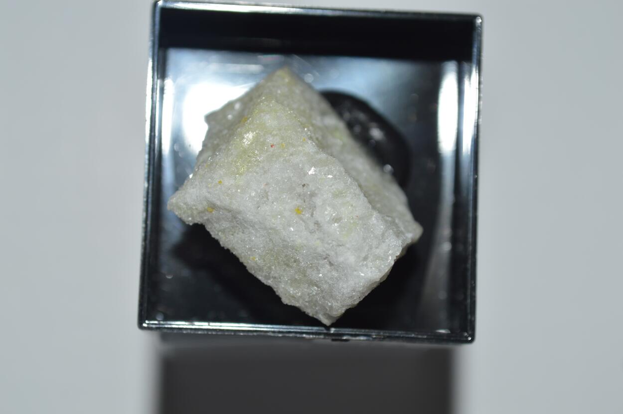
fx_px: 1426
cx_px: 312
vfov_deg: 16.5
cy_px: 207
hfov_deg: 24.6
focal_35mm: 82
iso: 100
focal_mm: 55
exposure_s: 1/60
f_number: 8
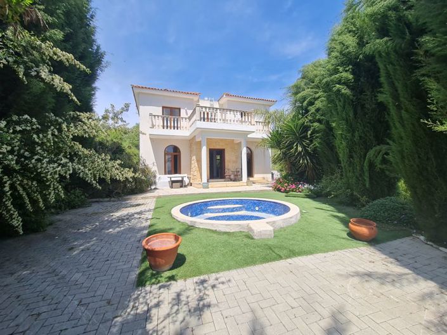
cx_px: 224
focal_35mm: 13
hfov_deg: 106.2
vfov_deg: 89.9
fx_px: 168
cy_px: 168
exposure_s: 1/1548
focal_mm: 2.2
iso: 64
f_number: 2.2
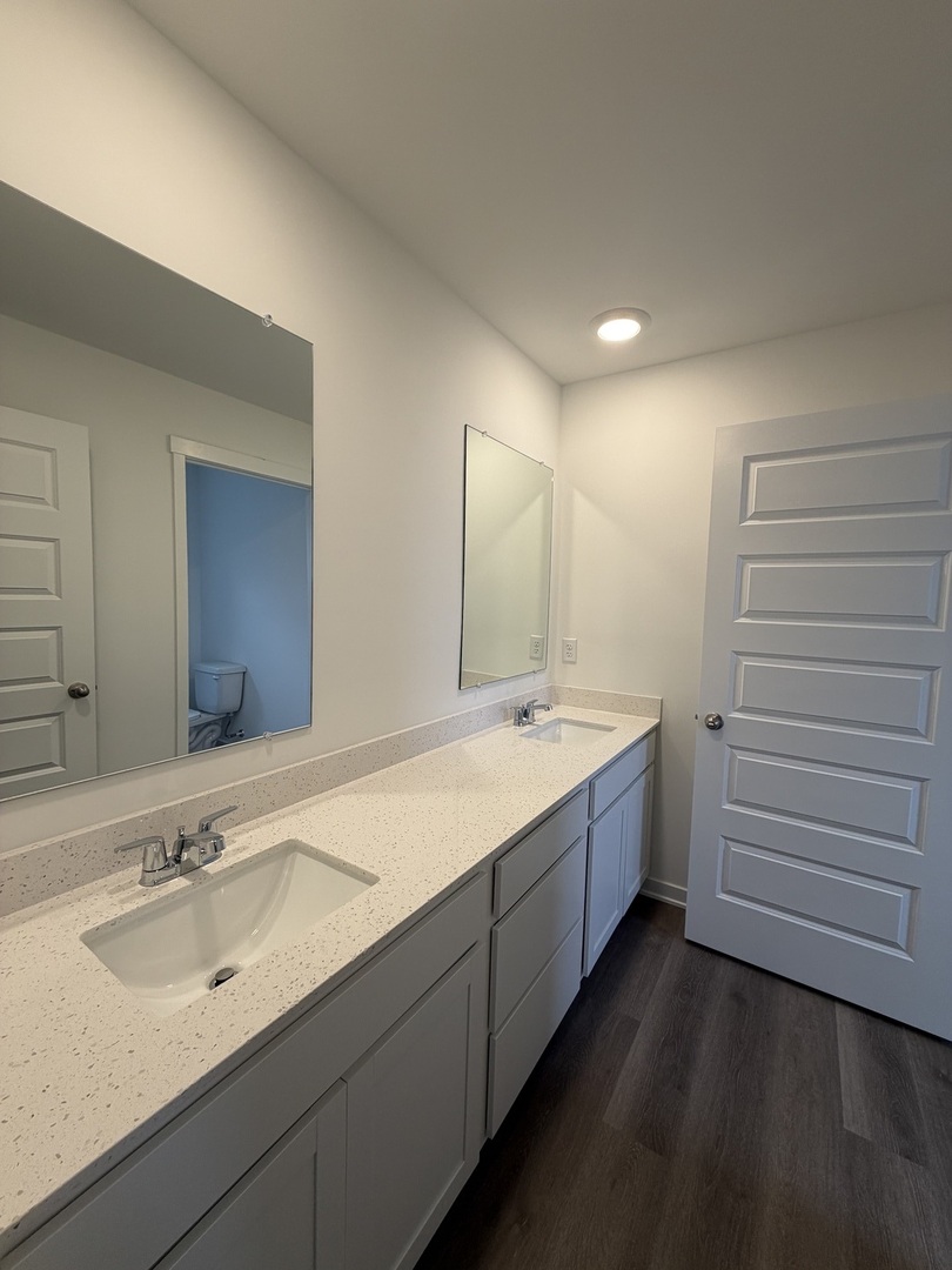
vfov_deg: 102.1
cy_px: 635
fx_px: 513
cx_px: 476
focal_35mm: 14
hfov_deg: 85.7
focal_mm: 2.22
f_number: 2.2
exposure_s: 1/120
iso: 100
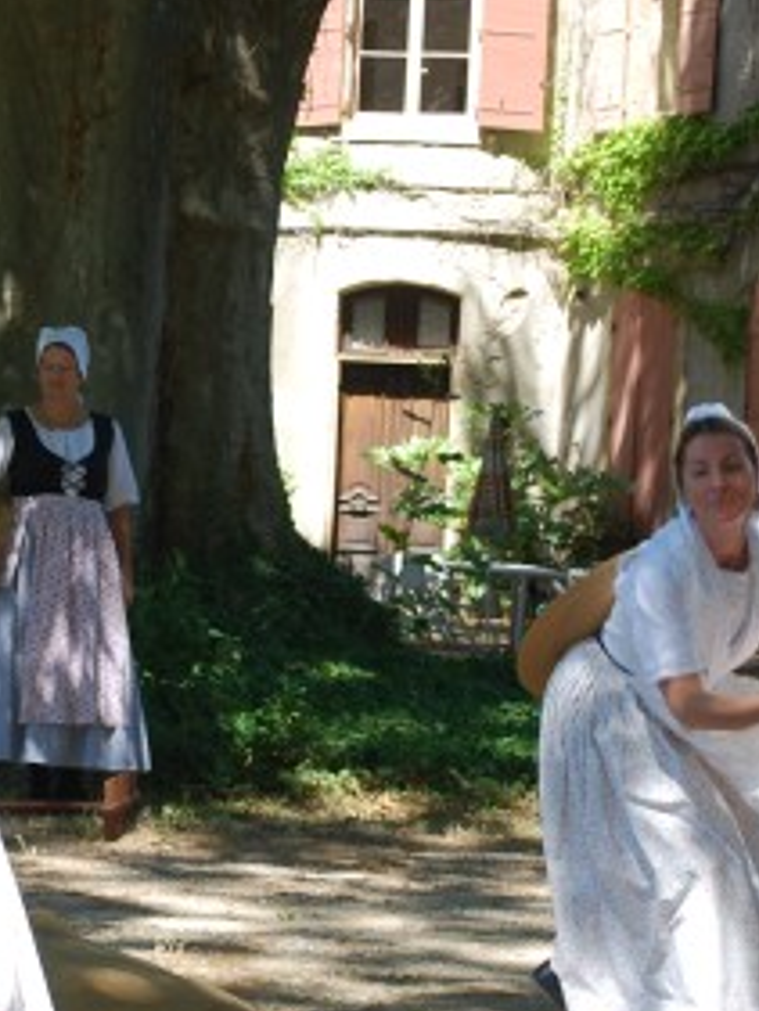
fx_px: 3362
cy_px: 513
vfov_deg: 17.1
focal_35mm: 115
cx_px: 94
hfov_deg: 12.8
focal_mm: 35
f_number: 5.3
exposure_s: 1/125
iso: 100
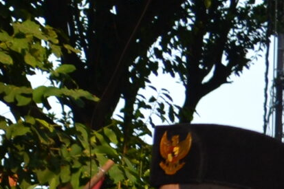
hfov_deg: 7.1
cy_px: 465
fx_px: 2200
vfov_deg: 4.8
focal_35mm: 279
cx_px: -277
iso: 160
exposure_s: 1/125
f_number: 5.6
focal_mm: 30
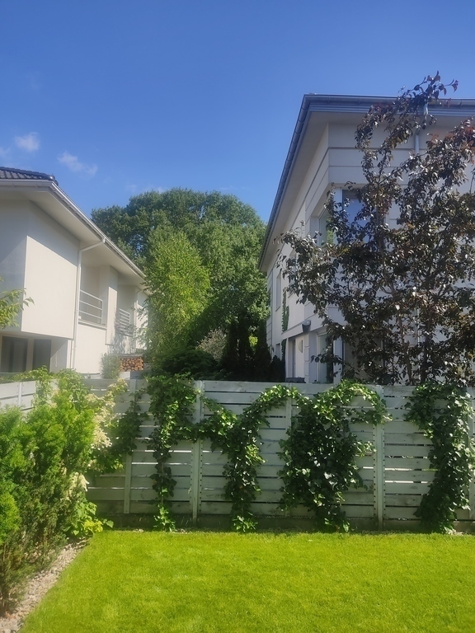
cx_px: 238
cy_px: 316
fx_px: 476
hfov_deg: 53.1
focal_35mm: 26
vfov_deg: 67.3
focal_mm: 4.74
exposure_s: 1/1517
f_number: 1.79
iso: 100
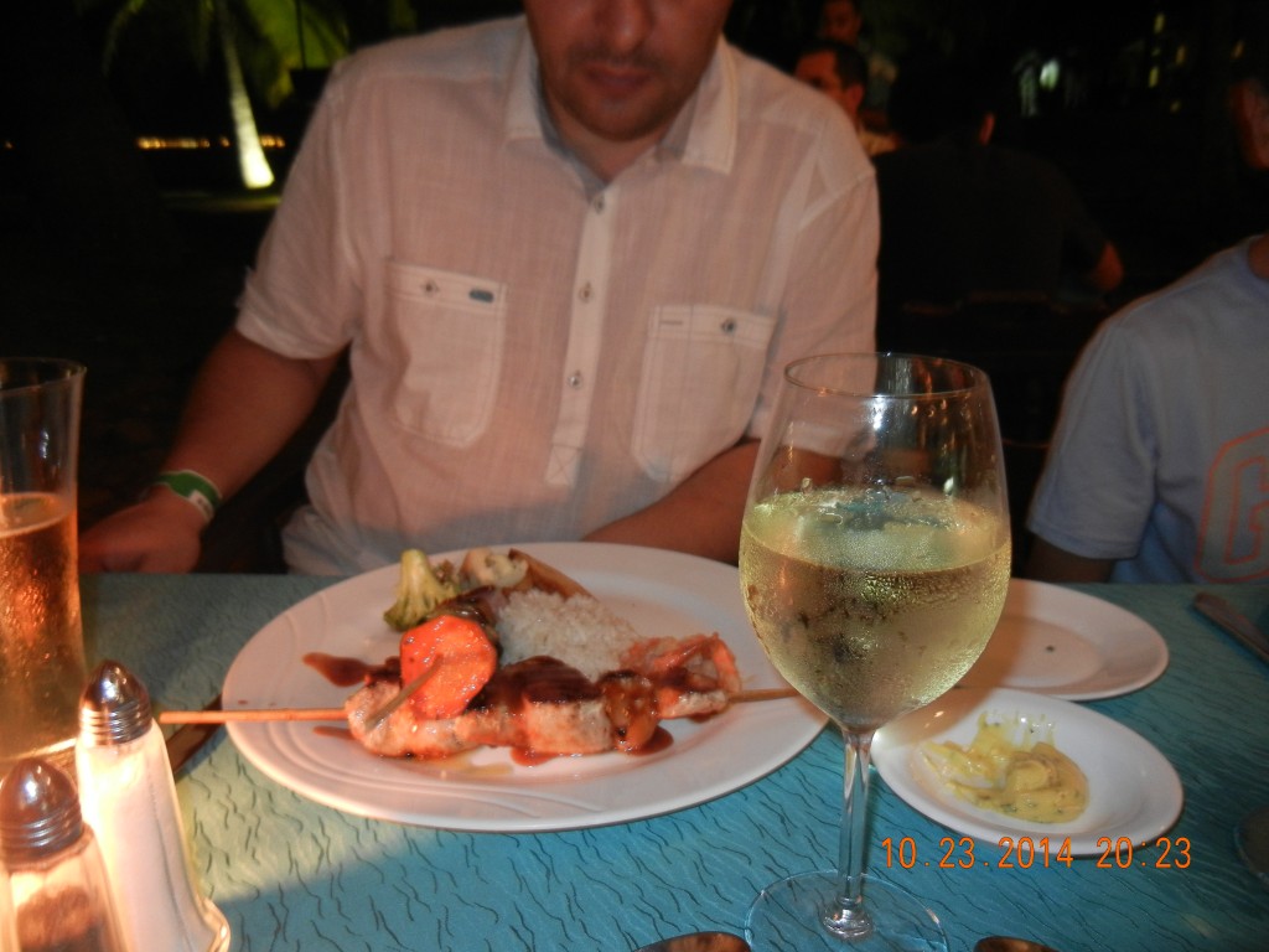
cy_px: 476
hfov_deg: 60.0
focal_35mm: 30
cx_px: 634
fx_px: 1100
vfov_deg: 46.8
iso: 400
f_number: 3.5
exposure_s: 1/2
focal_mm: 5.4
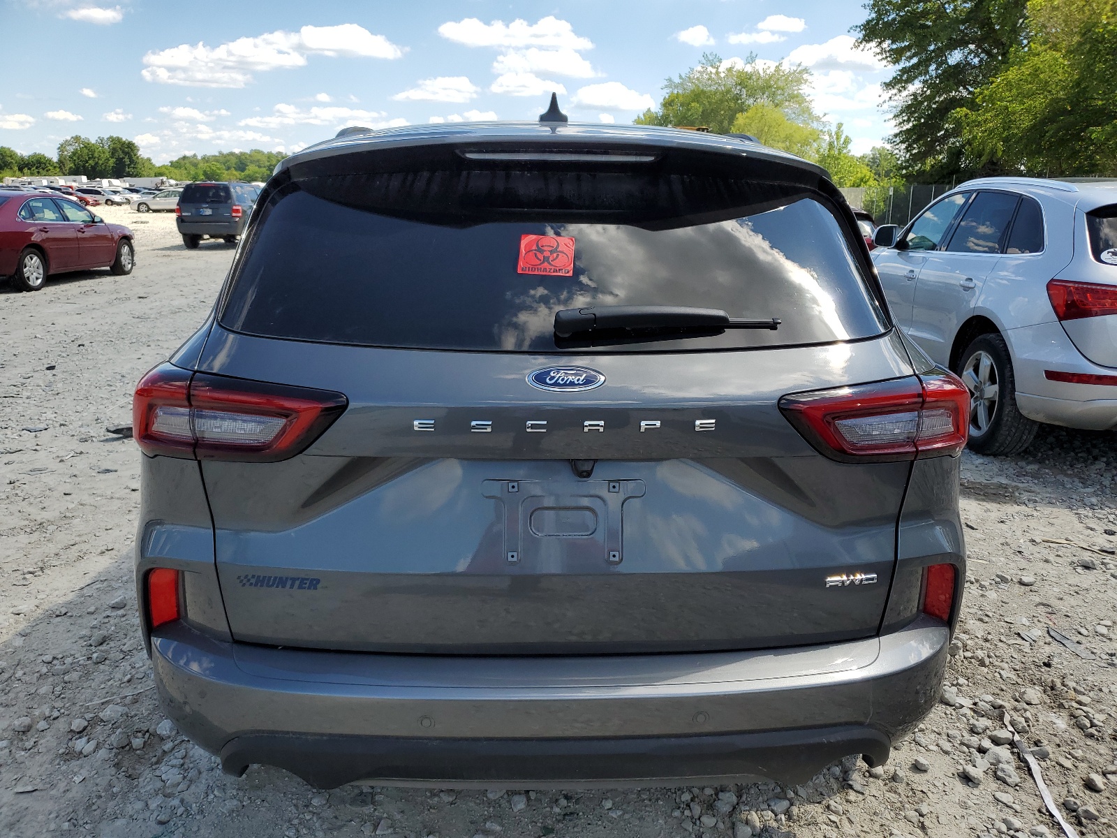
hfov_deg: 67.3
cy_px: 419
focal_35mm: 26
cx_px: 558
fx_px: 839
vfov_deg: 53.1
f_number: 1.5
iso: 50
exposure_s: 1/2000
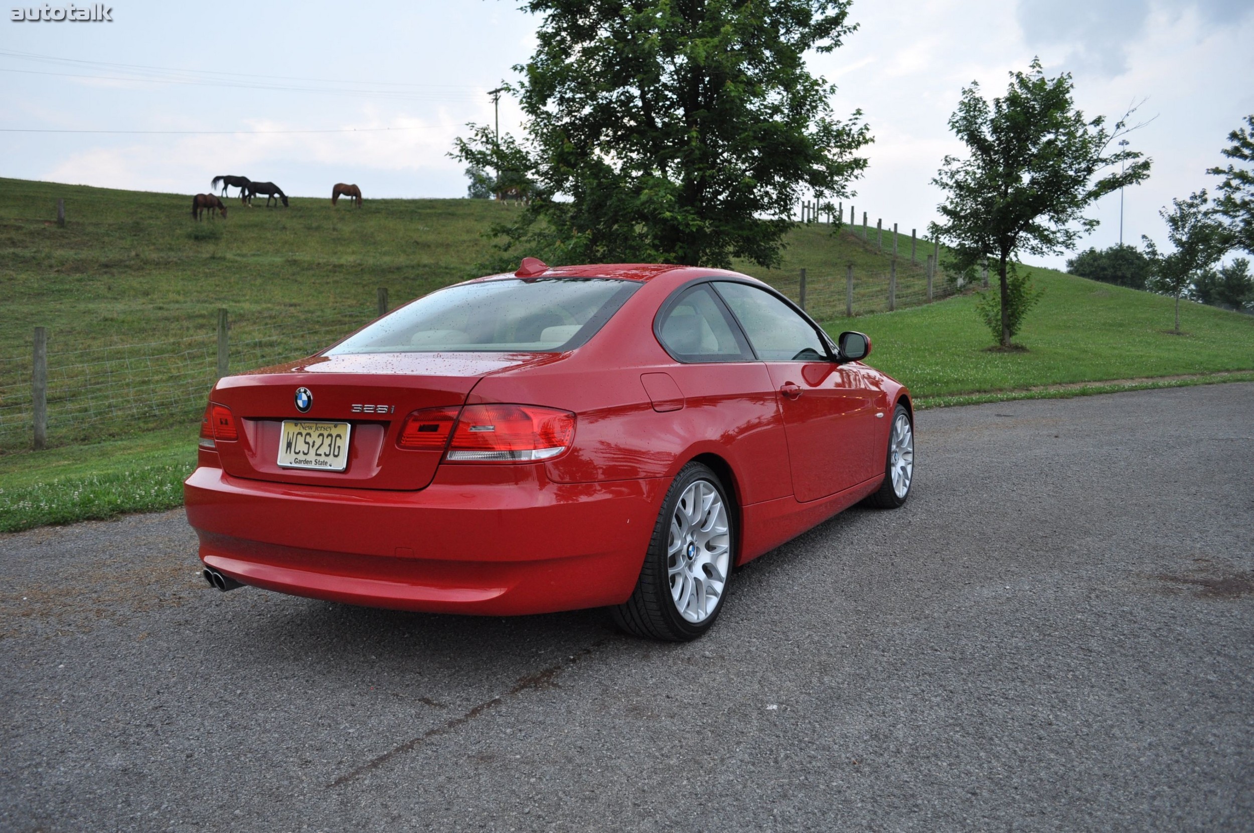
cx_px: 627
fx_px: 939
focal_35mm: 27
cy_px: 416
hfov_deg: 67.4
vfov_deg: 47.8
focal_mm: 18
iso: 400
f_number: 4
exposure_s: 1/60
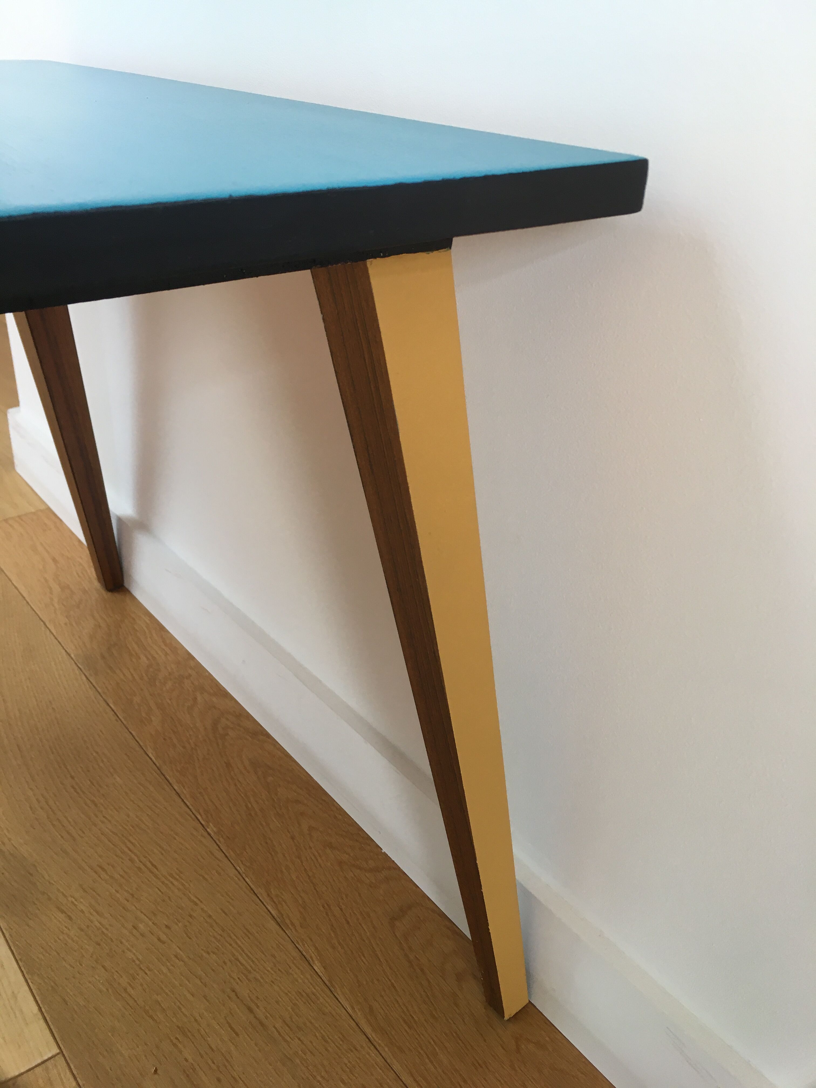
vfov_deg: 61.7
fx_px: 911
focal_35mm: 29
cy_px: 544
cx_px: 408
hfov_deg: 48.2
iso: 25
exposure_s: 1/33
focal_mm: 4.15
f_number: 2.2
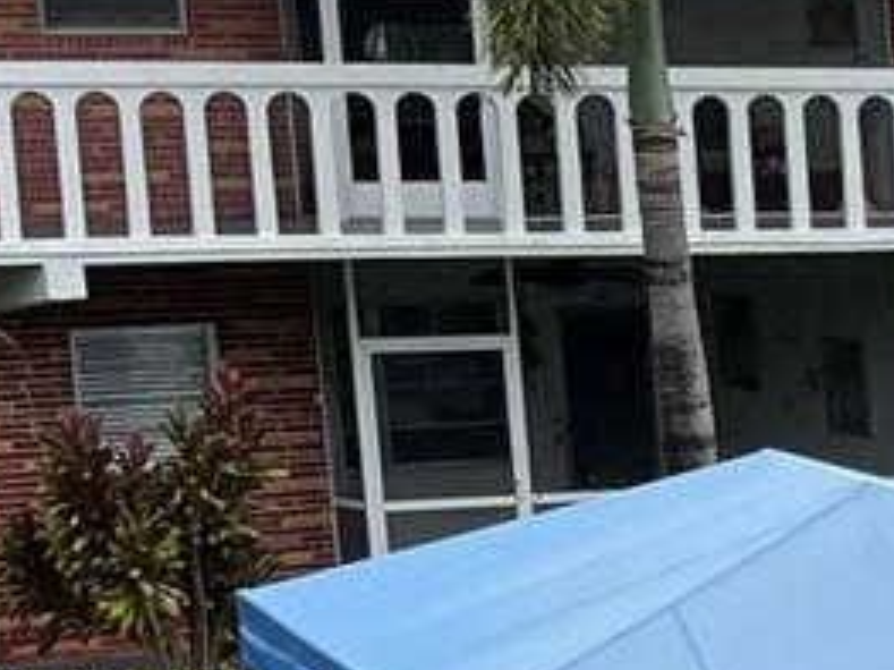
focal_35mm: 158
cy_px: 799
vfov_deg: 9.3
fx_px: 4079
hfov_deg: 9.7
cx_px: 2672
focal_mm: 5.1
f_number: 1.6
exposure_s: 1/1422
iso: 50
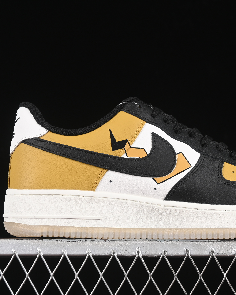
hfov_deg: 14.5
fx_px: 926
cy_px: 147
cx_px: 161
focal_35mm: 106
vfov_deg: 18.1
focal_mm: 50
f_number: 6.3
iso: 160
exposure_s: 1/60
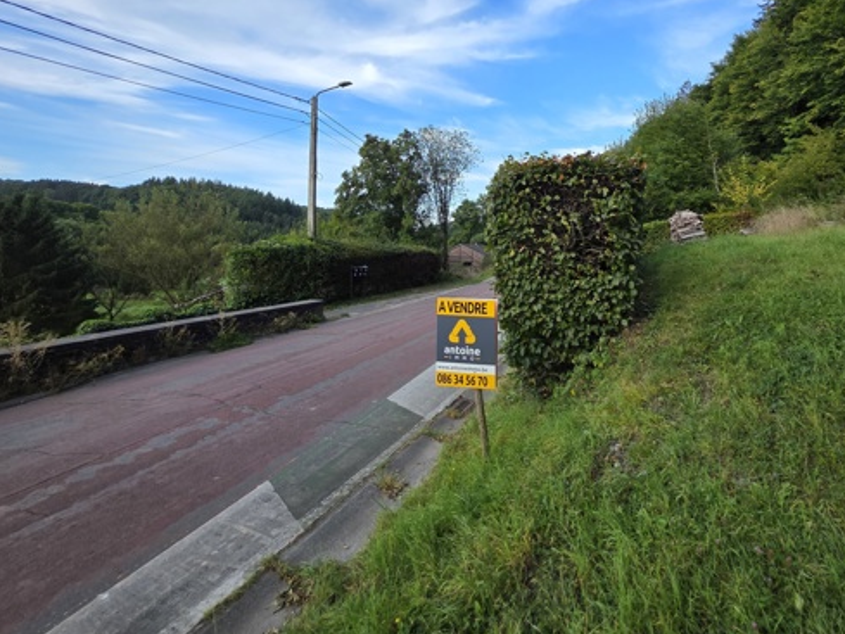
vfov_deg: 73.4
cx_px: 508
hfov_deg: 89.8
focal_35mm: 17
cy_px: 235
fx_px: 415
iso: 40
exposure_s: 1/843
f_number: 1.9
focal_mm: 2.2
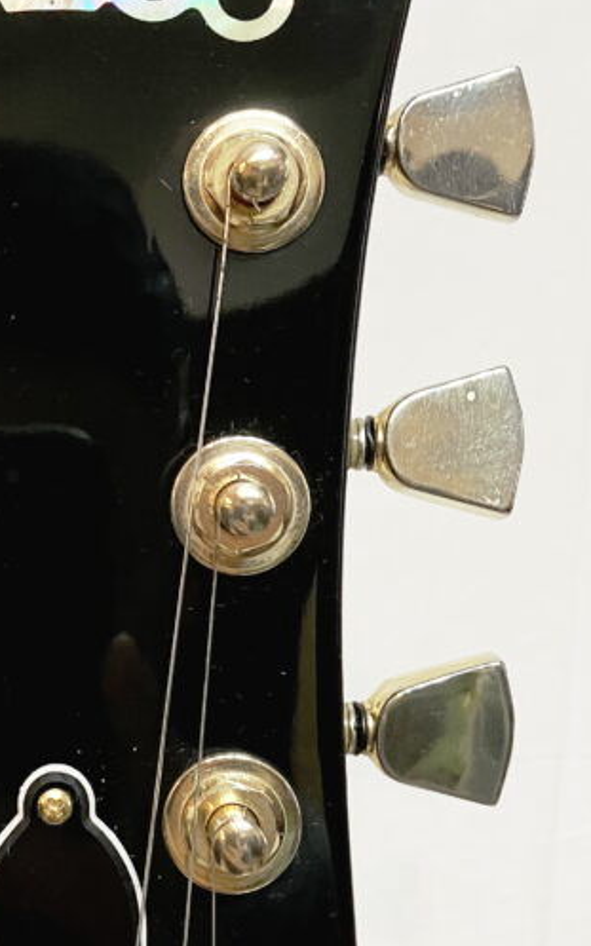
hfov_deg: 20.9
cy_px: 555
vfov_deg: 33.4
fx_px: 1573
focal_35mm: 61
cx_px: 65
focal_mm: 3.99
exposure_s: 1/60
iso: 160
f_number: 1.8
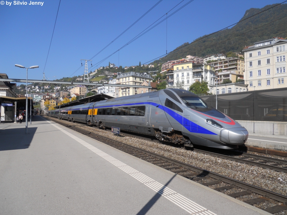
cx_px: 144
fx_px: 232
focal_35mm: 28
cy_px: 108
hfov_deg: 63.4
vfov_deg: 49.7
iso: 80
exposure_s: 1/400
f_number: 5.4
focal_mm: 5
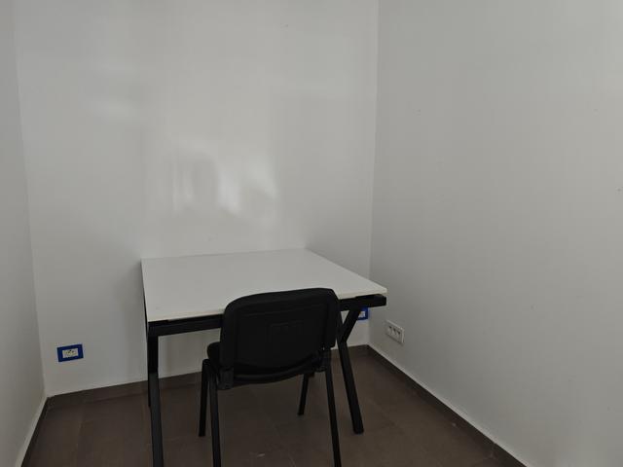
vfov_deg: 58.9
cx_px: 312
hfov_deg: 73.9
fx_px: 414
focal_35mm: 23
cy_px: 234
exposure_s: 1/33.8
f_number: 1.62
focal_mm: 6.55
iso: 800
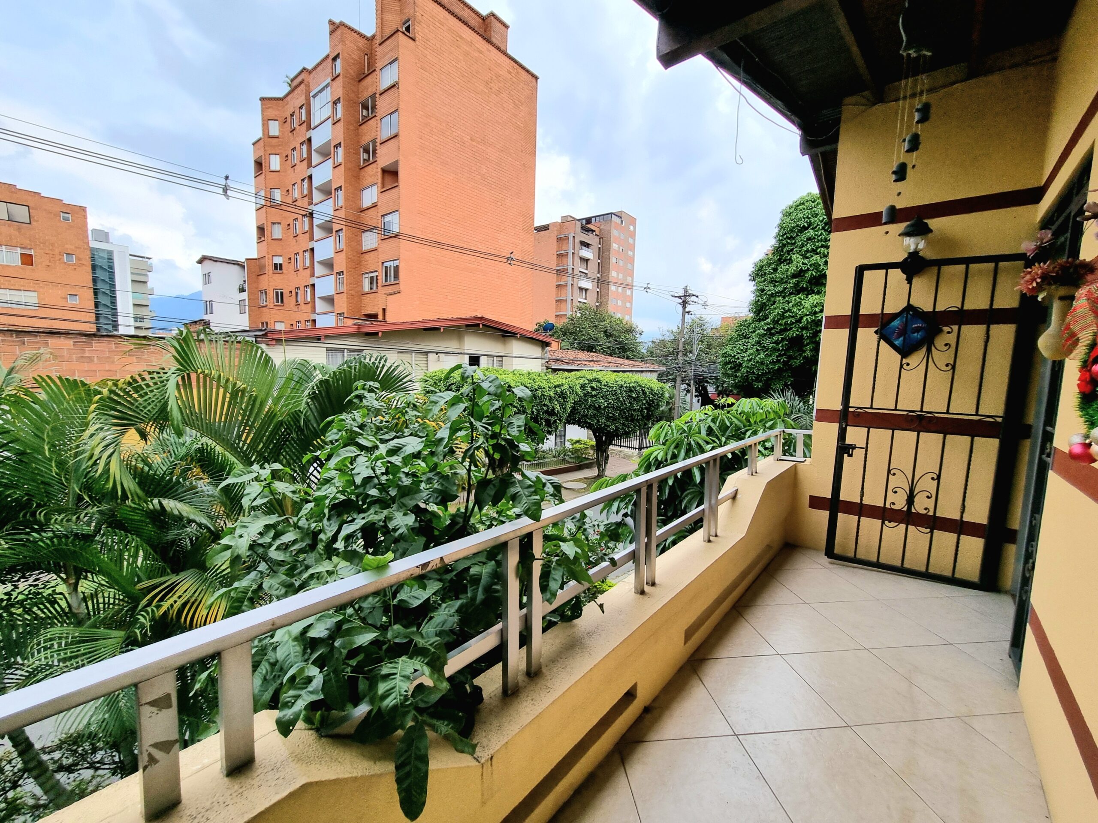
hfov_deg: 106.2
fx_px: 412
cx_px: 549
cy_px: 412
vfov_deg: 89.9
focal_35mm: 13
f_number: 2.2
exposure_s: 1/385
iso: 50
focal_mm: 2.2
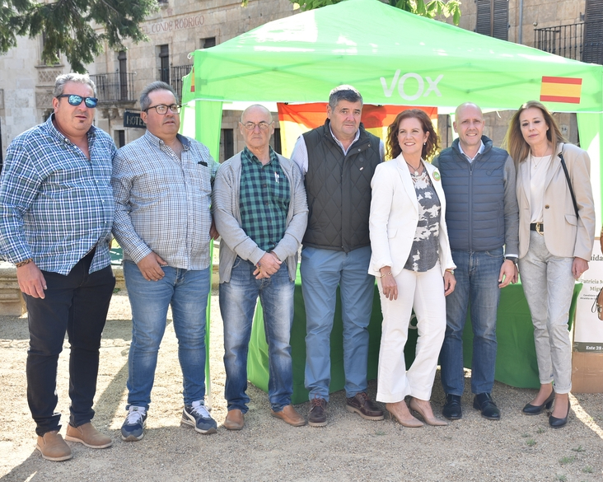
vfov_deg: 29.1
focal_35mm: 52
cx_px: 348
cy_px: 236
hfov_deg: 35.9
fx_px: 928
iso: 100
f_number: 4
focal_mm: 30
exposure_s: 1/125
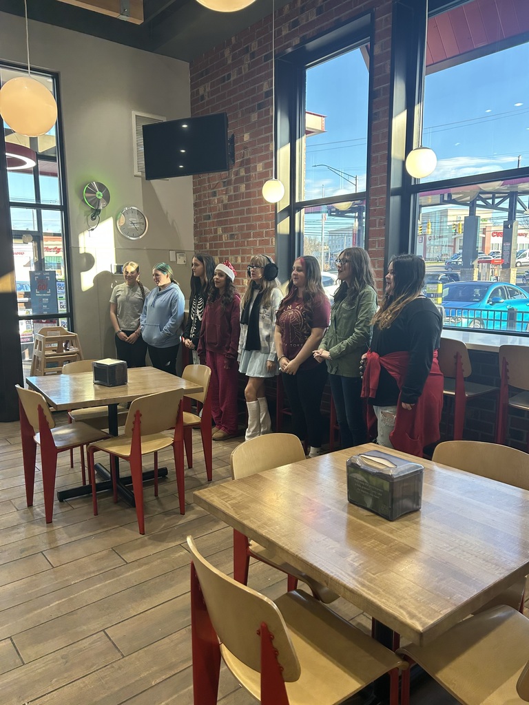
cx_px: 264
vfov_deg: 67.3
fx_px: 530
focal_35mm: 26
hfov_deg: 53.1
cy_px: 352
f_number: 1.5
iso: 100
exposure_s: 1/120
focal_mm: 5.7
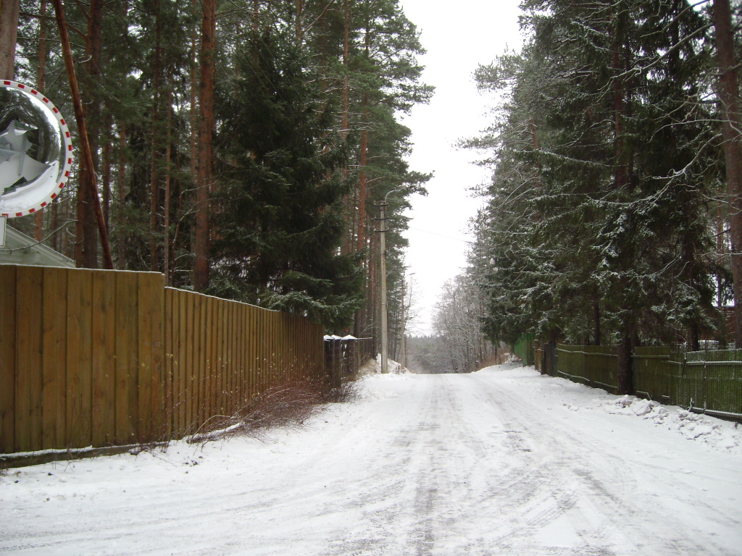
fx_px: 750
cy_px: 278
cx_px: 371
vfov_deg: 40.7
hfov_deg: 52.6
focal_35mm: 35
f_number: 2.8
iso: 50
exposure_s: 1/57
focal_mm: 5.8
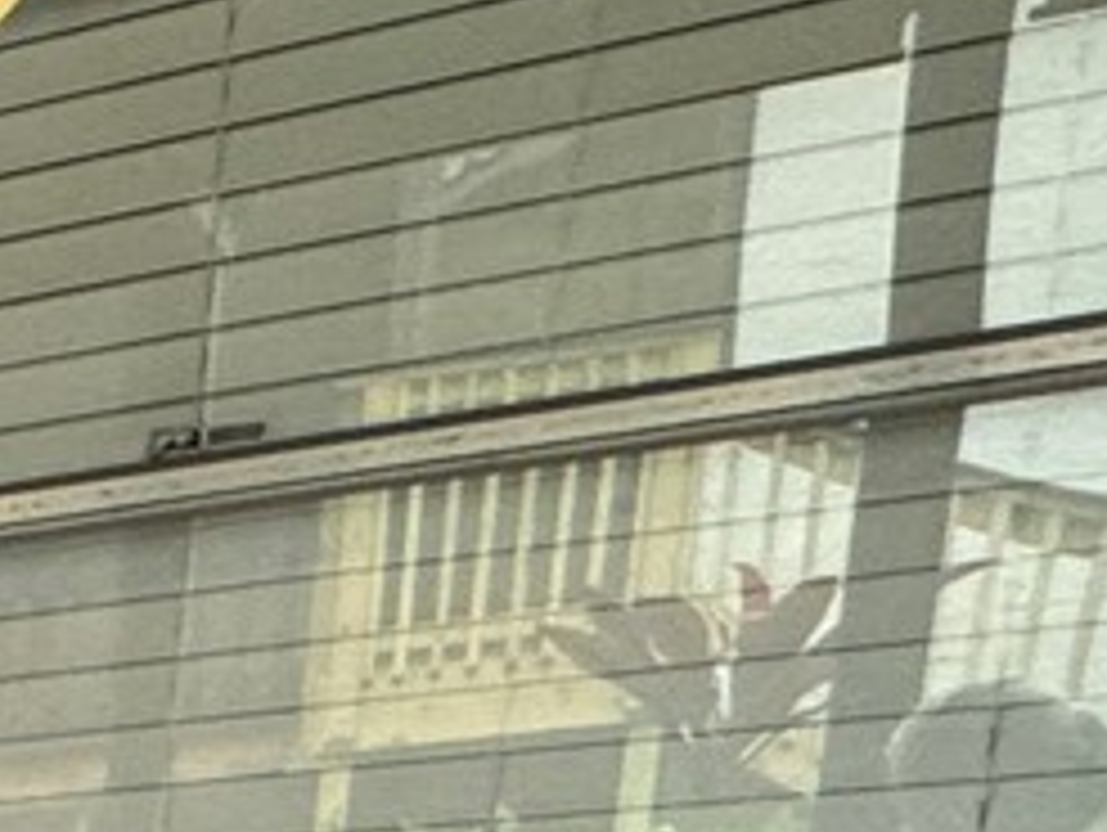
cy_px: 1700
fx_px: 2913
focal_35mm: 91
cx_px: -1804
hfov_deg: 13.2
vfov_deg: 13.7
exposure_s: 1/120
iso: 200
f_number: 2.2
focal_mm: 2.22
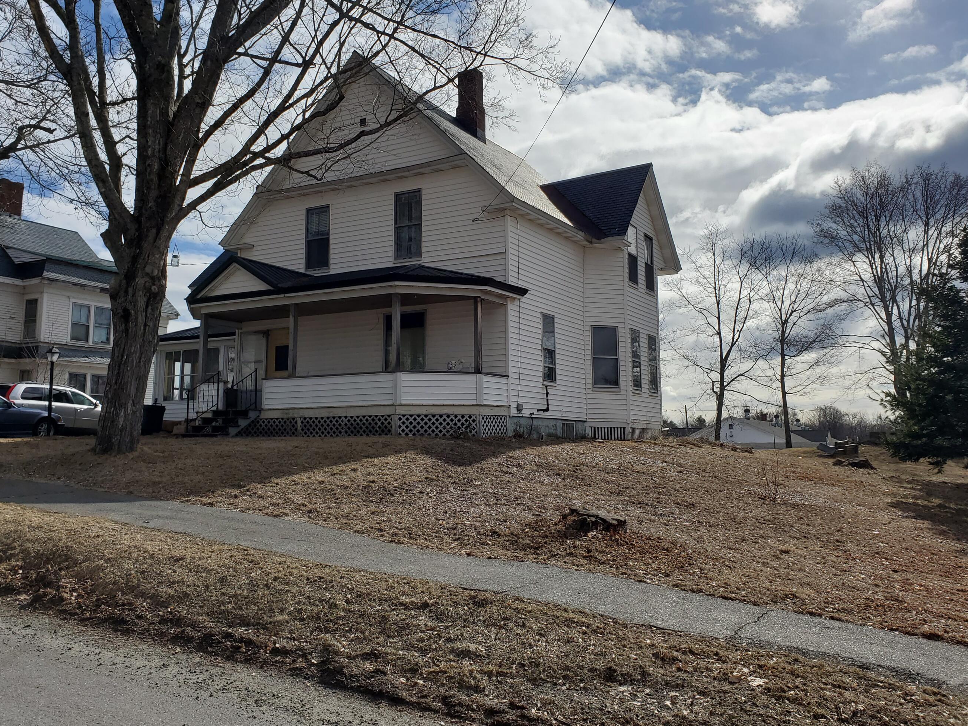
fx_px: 839
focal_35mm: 30
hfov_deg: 60.0
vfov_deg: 46.7
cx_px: 474
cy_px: 312
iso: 50
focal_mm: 4.3
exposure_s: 1/5229
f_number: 2.4
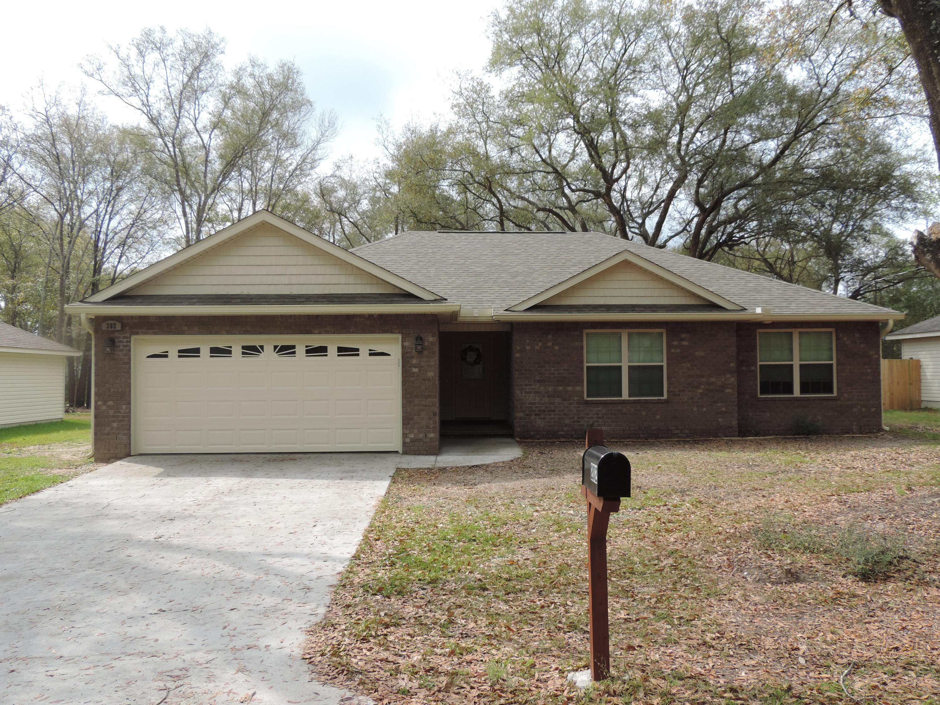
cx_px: 470
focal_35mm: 30
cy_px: 352
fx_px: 815
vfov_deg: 46.8
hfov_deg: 60.0
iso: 80
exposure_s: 1/500
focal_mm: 5.3
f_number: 3.1
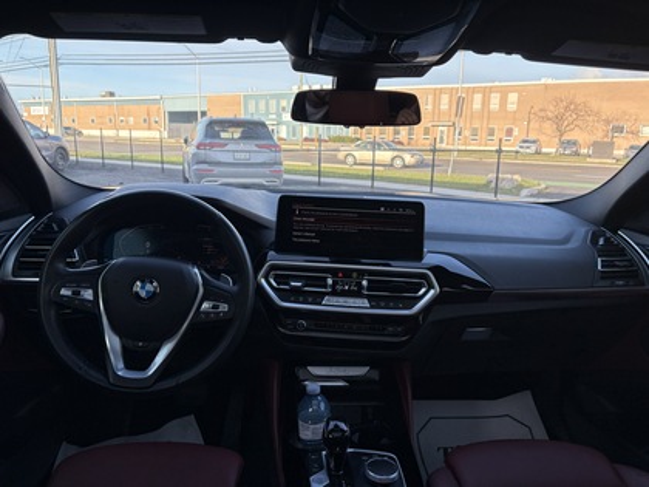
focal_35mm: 26
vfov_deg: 53.1
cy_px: 244
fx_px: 487
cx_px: 324
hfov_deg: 67.3
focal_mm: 5.96
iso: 50
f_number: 1.6
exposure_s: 1/417
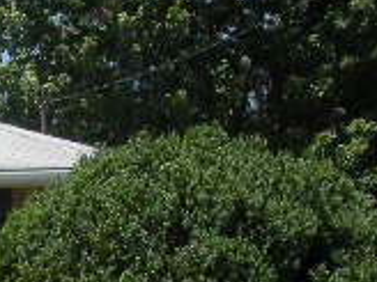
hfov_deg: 13.1
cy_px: 374
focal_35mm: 137
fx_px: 1492
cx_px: -283
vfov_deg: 10.6
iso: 64
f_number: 3.5
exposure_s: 1/552
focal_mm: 6.3
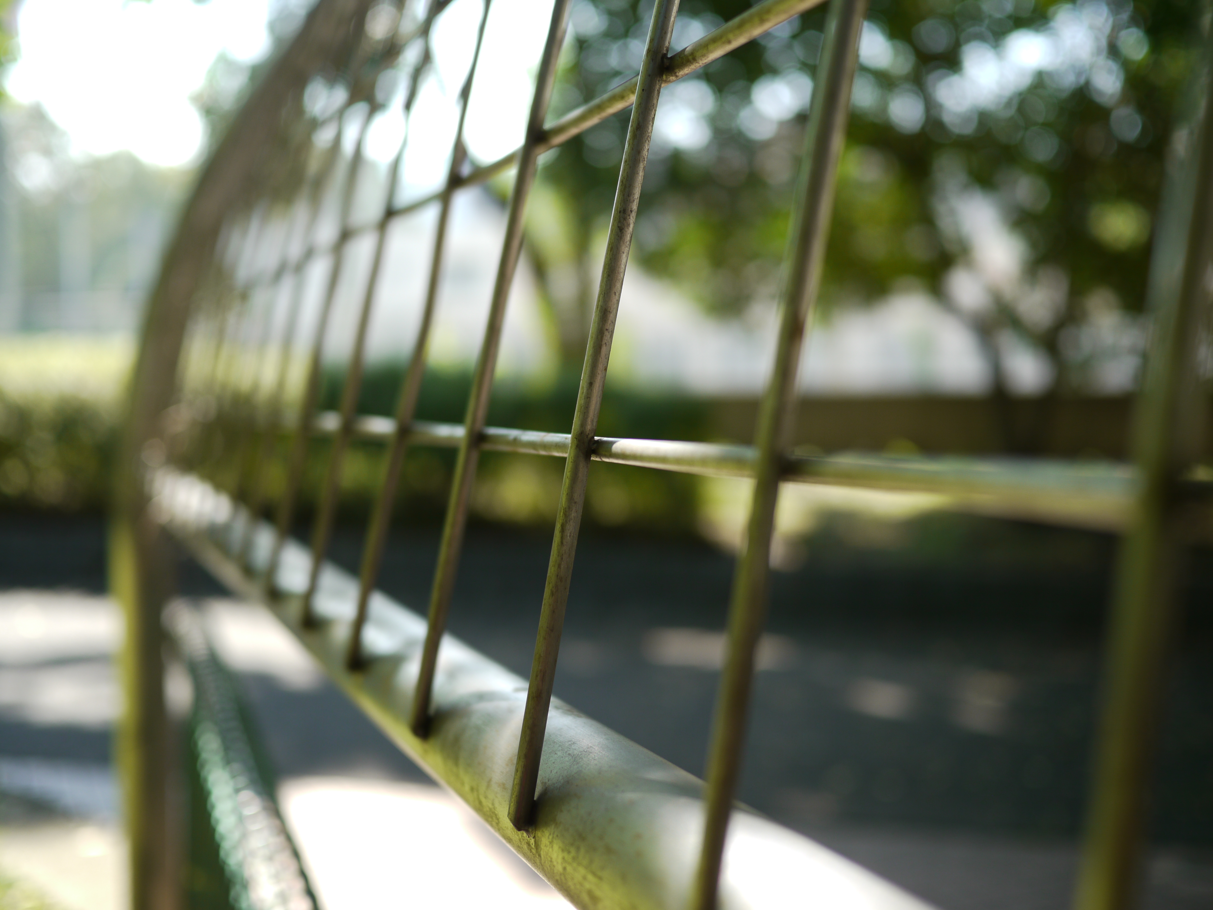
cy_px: 455
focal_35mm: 40
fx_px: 1402
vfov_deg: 36.0
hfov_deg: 46.8
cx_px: 606
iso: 100
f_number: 1.8
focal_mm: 20
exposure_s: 1/640
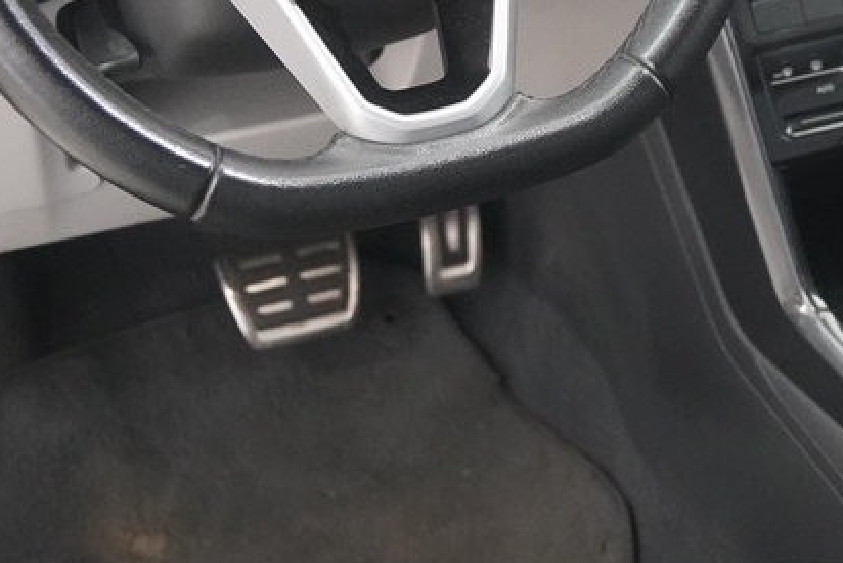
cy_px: 7
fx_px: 1921
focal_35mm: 82
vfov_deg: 16.3
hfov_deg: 24.4
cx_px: 661
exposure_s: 1/160
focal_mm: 22
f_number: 2.8
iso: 4000
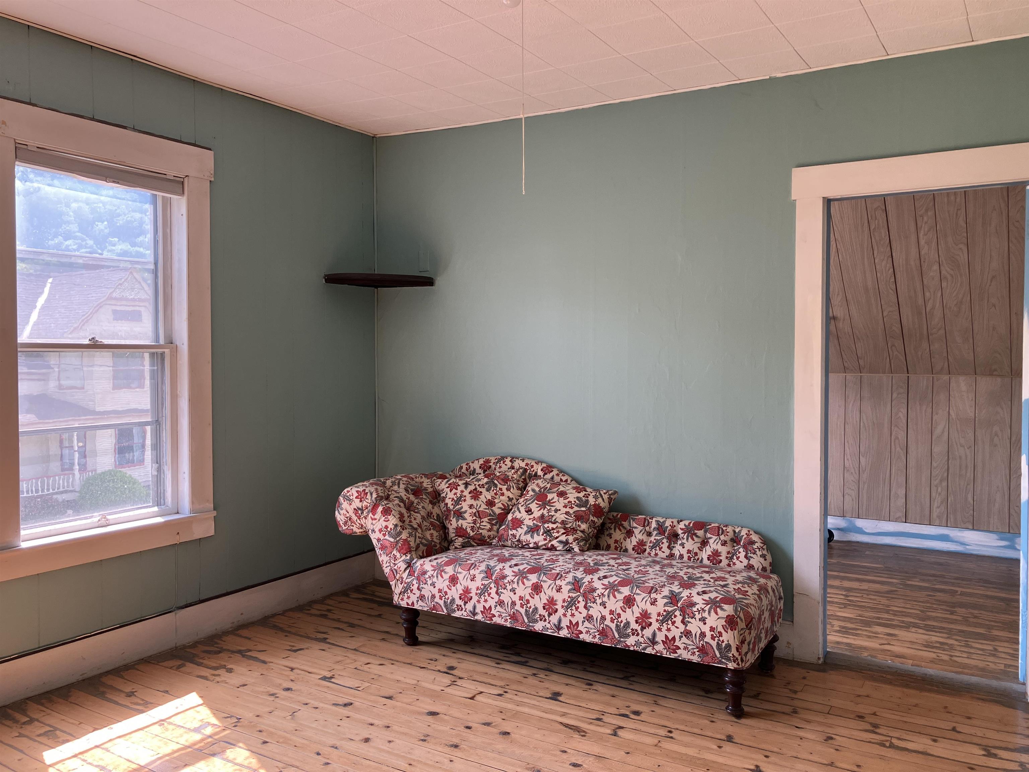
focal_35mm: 28
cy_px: 386
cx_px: 514
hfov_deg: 63.4
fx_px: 832
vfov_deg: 49.7
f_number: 1.8
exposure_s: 1/121
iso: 50
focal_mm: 3.99
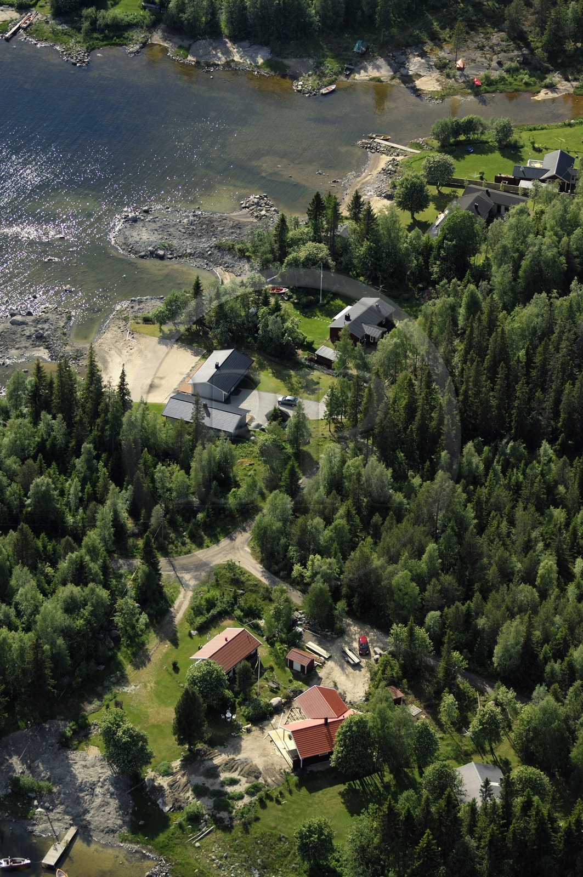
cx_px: 292
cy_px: 438
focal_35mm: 135
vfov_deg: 15.2
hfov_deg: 10.1
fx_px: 3287
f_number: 3.2
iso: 100
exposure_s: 1/1250
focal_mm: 90
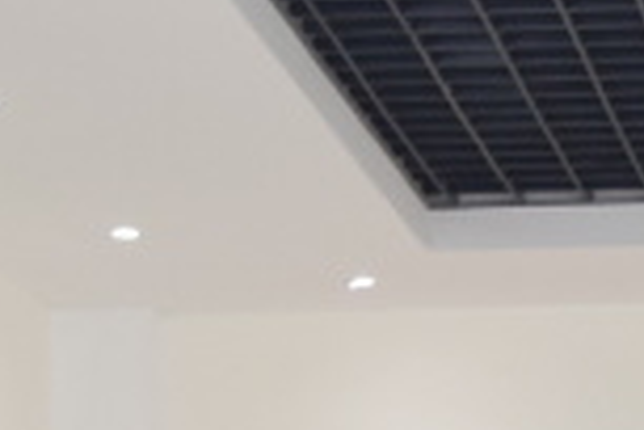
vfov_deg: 5.0
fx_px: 4732
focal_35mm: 265
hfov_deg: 7.6
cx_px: 1044
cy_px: 1033
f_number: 5.6
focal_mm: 25
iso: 800
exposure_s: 1/60
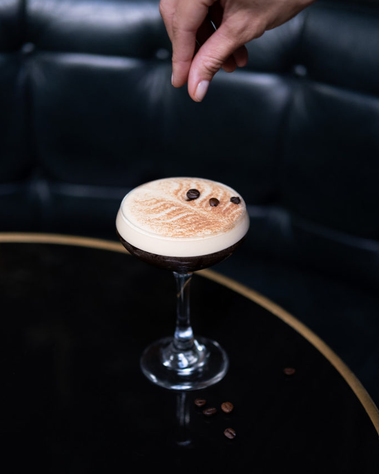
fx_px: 841
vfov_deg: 31.4
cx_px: 189
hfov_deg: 25.4
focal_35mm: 60
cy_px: 258
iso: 640
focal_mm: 35
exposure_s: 1/250
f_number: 2
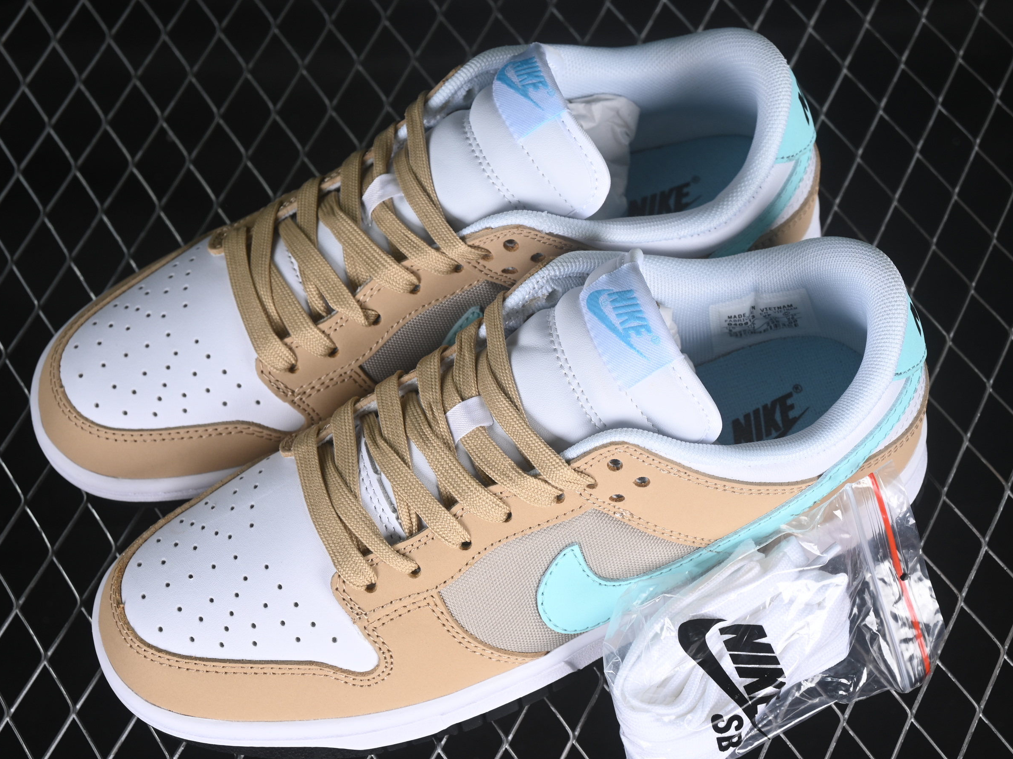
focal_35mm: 84
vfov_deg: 17.6
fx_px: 2458
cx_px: 496
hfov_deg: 23.3
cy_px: 368
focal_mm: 50
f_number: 7.1
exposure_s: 1/80
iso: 160
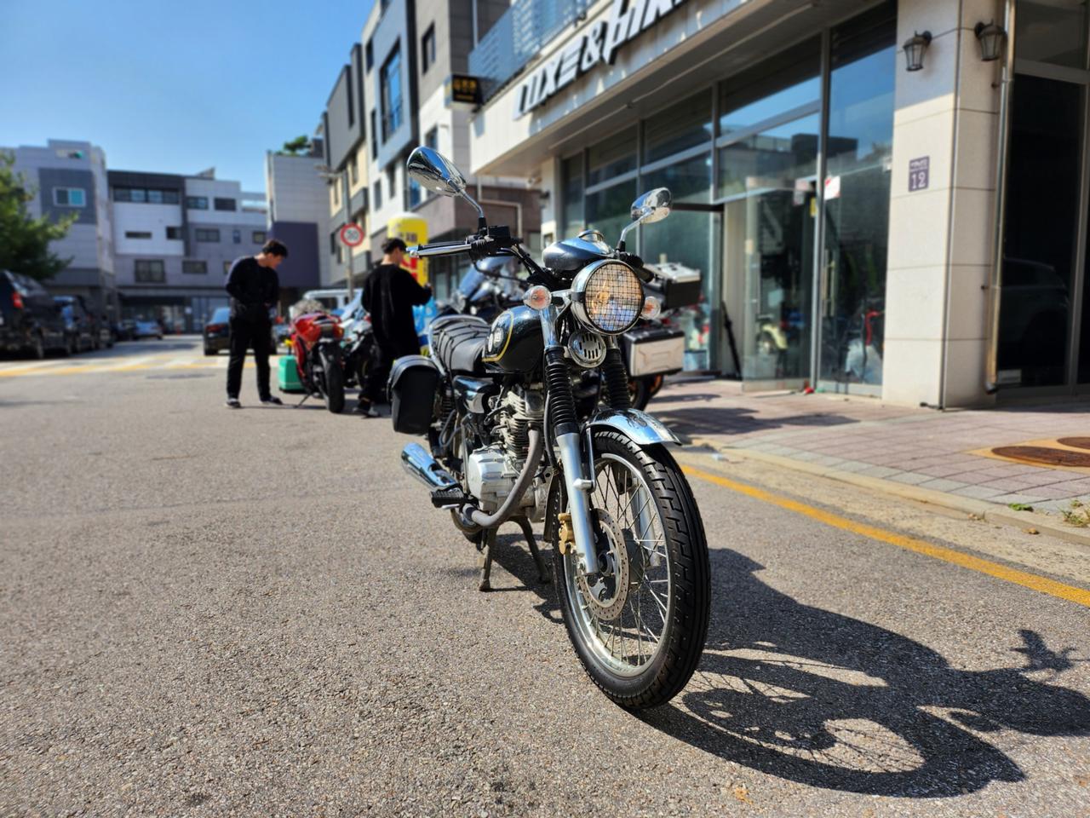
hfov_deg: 71.6
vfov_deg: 56.8
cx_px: 545
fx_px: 756
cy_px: 409
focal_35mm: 24
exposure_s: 1/2140
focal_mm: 5
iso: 50
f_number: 1.8
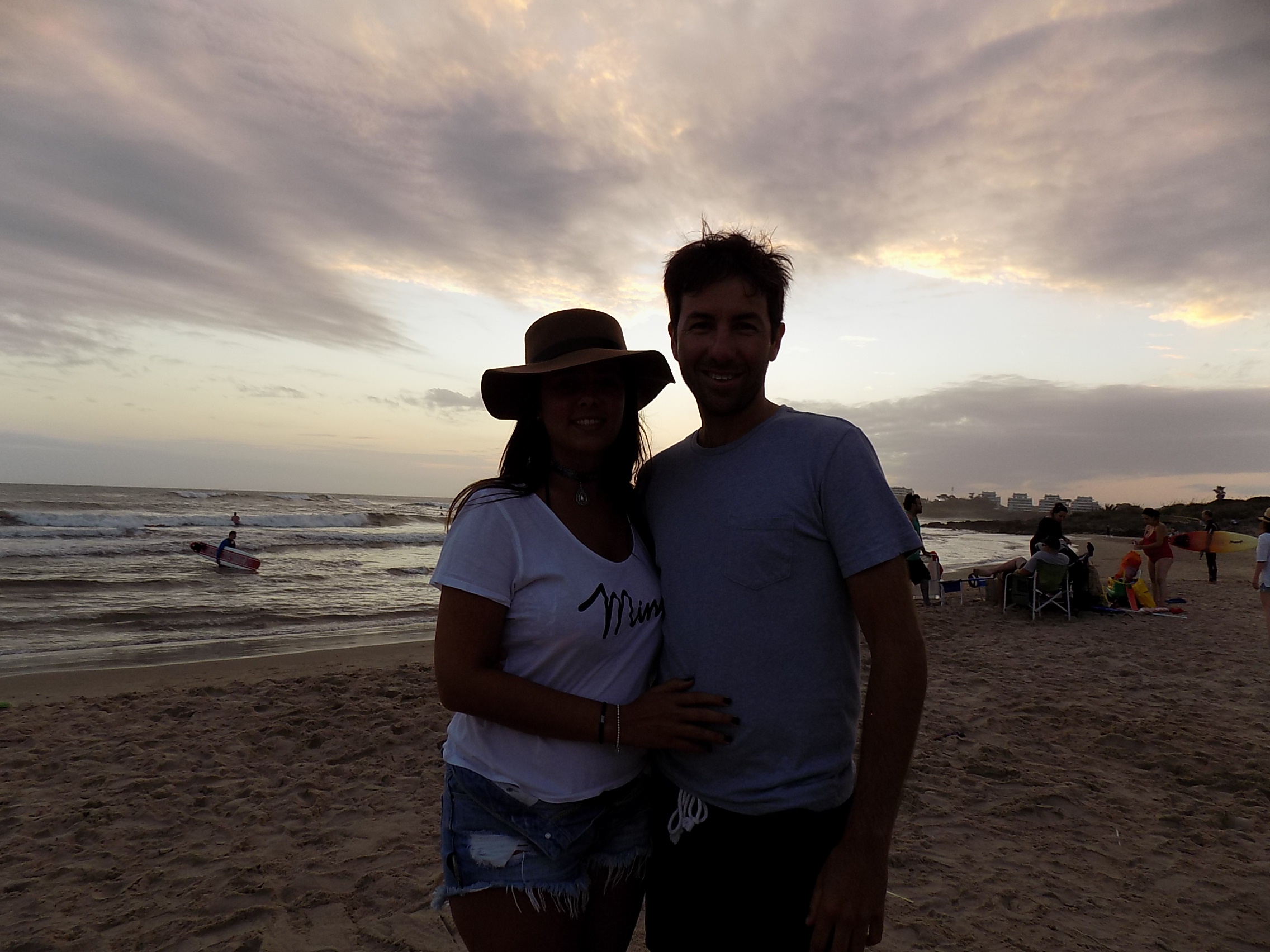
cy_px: 476
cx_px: 635
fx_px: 844
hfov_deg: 73.9
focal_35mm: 23
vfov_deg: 58.9
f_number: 3.1
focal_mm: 4
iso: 80
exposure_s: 1/80
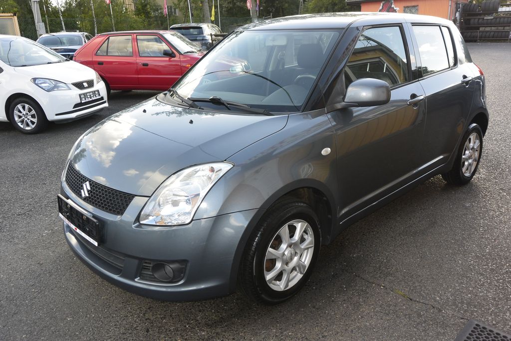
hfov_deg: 63.7
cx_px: 256
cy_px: 170
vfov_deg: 45.0
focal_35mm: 29
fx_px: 412
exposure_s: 1/200
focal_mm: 11
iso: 160
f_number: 4
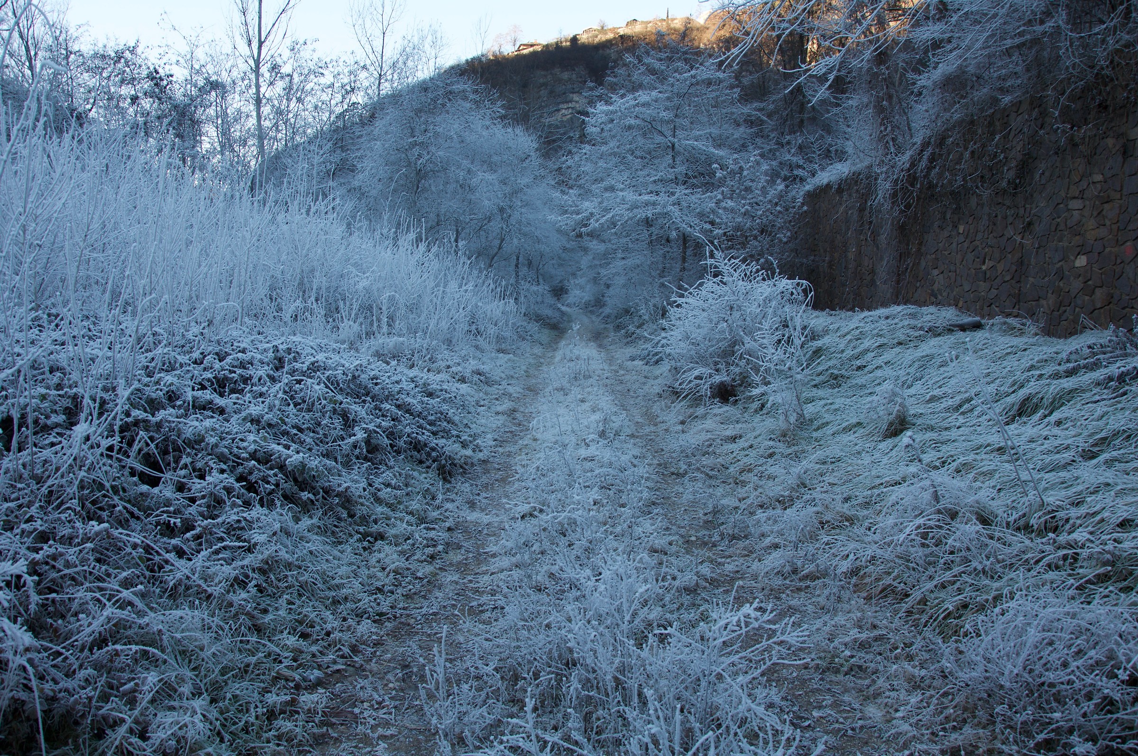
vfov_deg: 47.8
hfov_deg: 67.4
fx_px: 852
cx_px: 569
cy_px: 378
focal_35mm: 27
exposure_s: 1/80
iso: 200
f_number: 8
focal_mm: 18
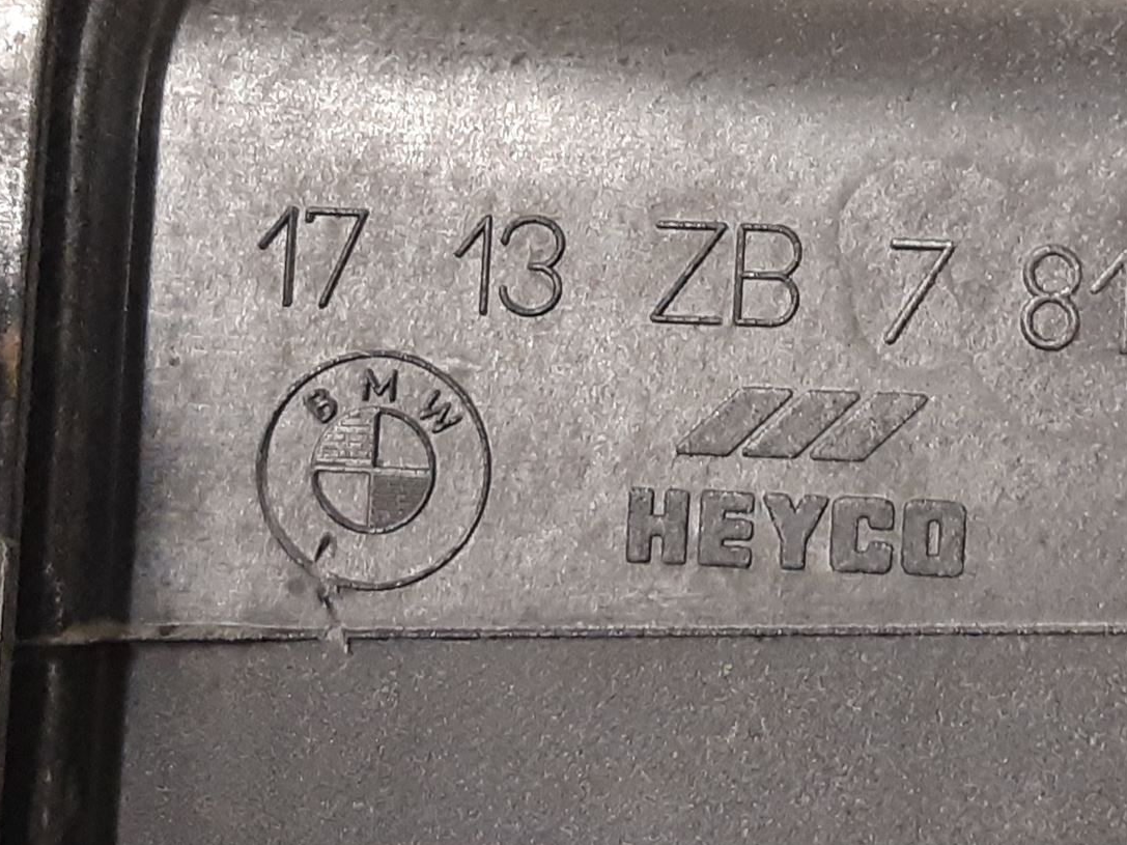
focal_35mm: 49
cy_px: 311
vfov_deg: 29.5
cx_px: 1034
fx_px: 1595
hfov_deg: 36.3
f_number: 1.7
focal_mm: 3.93
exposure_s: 1/25
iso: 200
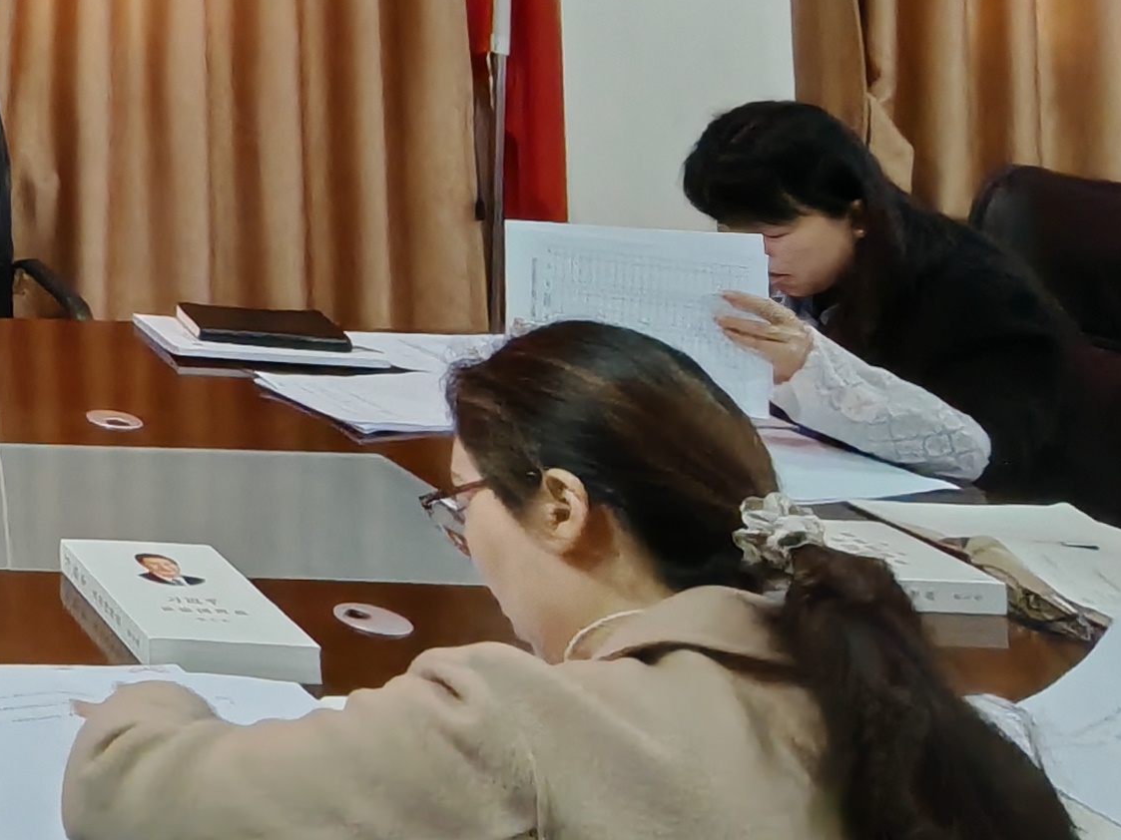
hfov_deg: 23.5
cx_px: -729
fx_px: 1846
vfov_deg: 22.4
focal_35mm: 57
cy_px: -313
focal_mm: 1.96
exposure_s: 1/33
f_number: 2.2
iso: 200
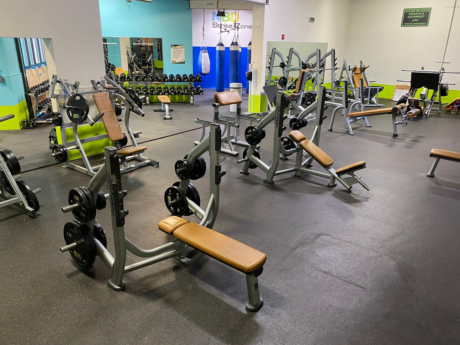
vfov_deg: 53.1
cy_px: 172
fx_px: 346
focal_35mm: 26
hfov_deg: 67.3
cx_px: 230
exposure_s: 1/60
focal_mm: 4.25
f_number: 1.8
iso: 250
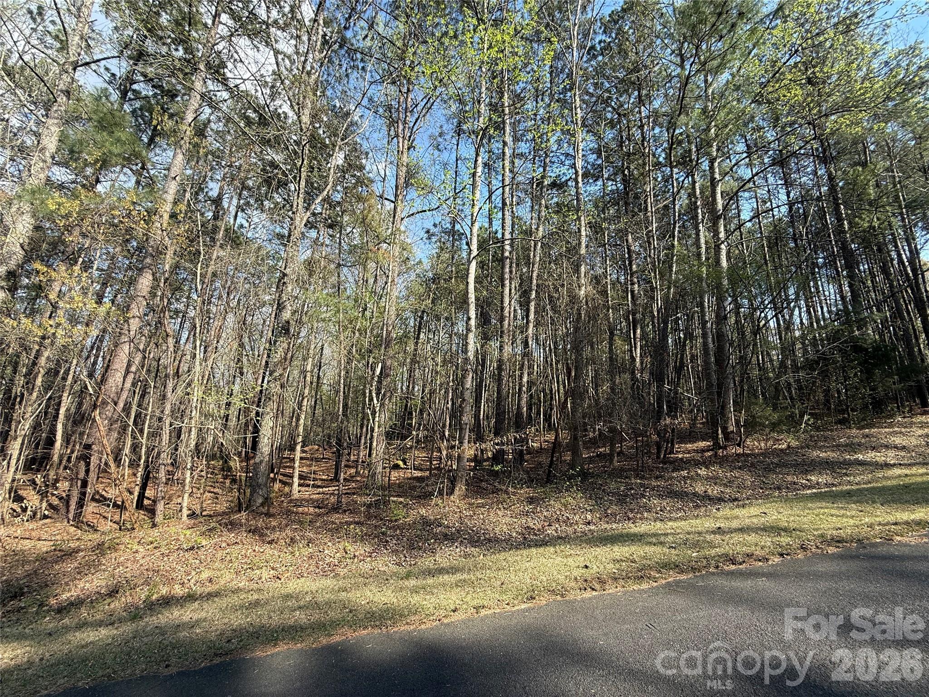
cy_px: 348
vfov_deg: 85.7
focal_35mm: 14
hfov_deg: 102.1
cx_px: 464
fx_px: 376
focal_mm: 2.22
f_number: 2.2
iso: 50
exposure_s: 1/465
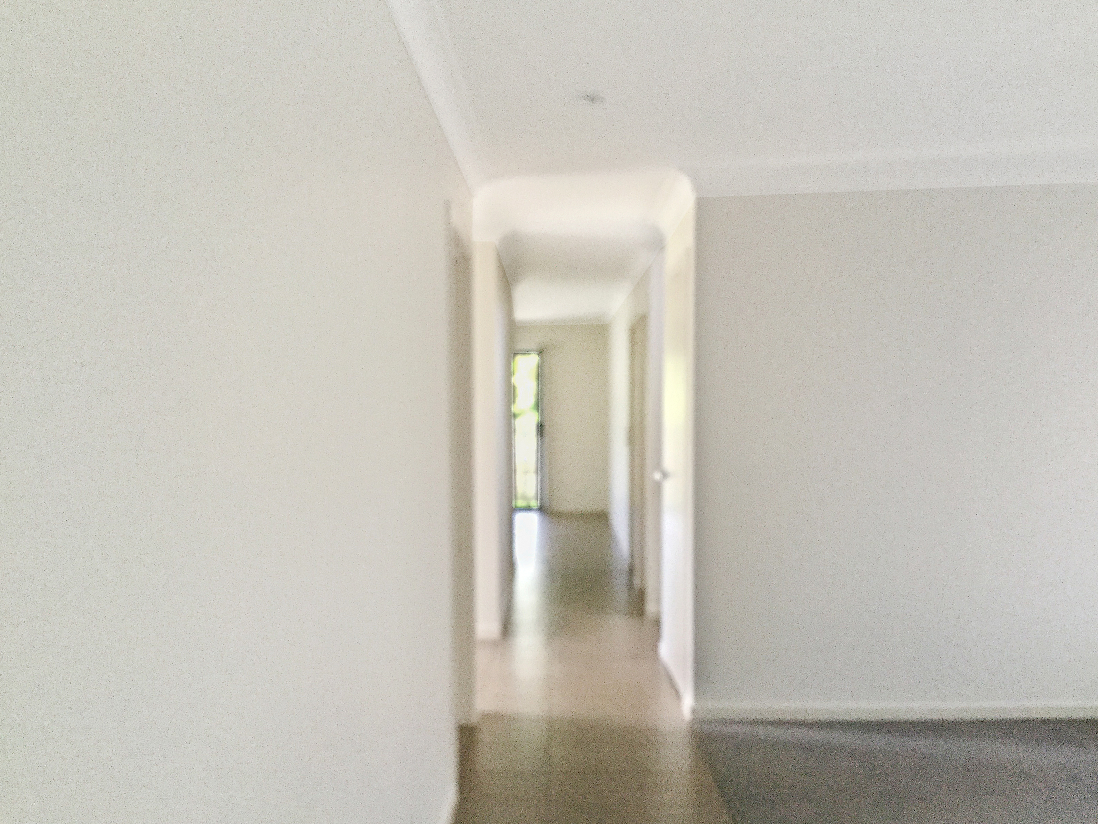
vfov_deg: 45.4
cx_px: 549
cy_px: 412
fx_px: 983
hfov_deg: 58.4
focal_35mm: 31
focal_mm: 3.3
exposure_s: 1/33
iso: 250
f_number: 2.4
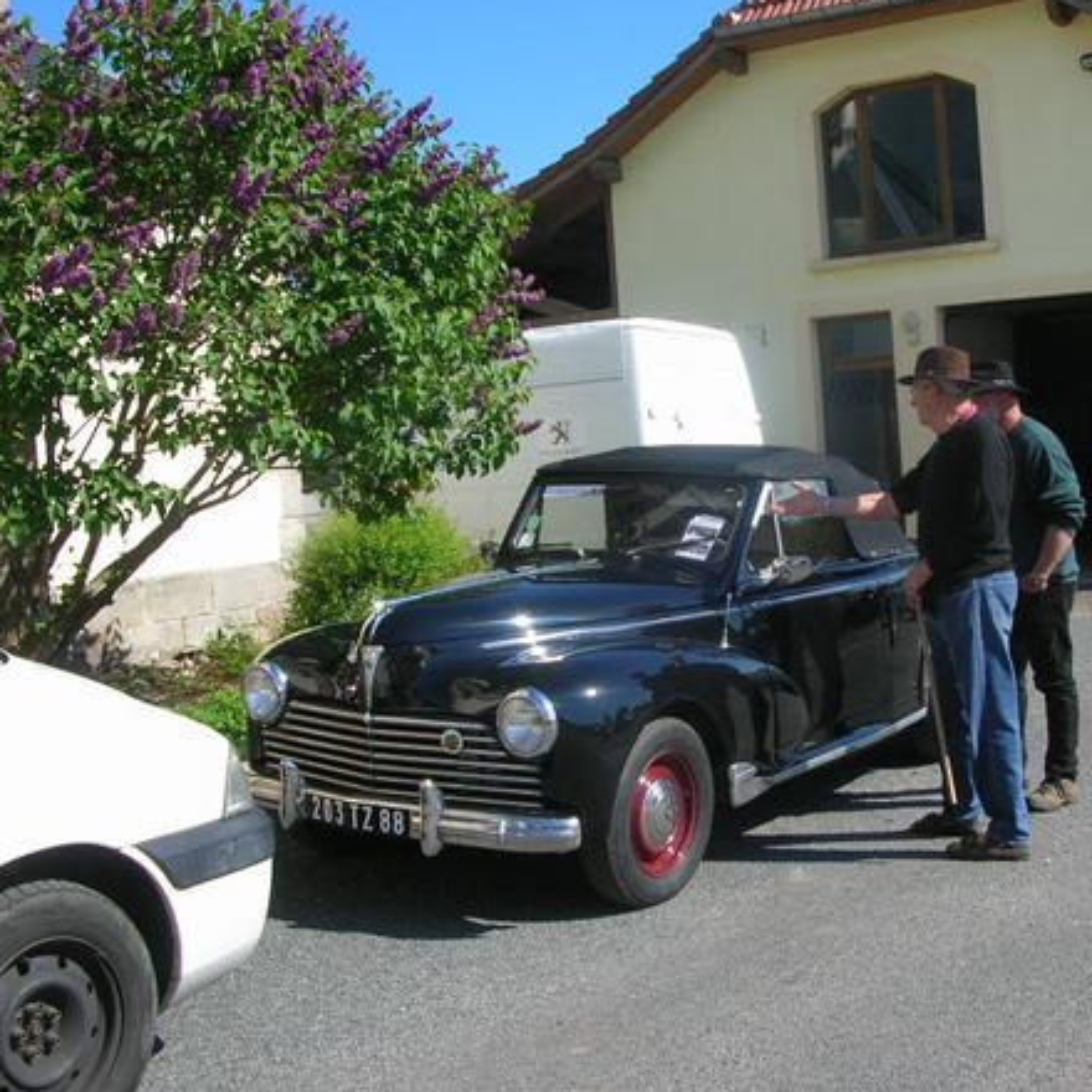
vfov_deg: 37.6
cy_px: 541
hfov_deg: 36.9
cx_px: 774
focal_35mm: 45
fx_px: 1606
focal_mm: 5.8
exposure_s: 1/212
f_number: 5.6
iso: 50
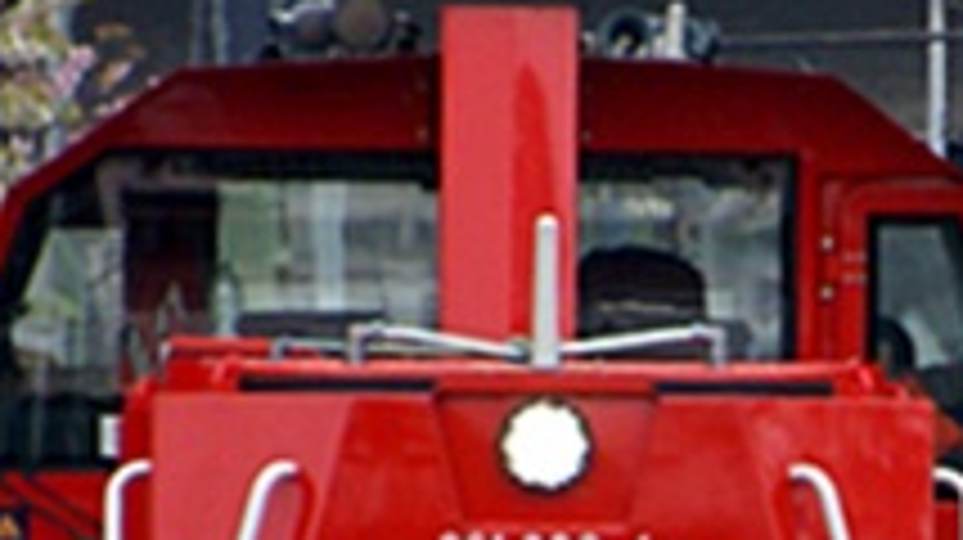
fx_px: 38452
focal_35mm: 1507
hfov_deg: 1.4
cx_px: 824
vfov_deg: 0.8
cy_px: 772
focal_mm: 200
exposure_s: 1/320
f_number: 6.3
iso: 400
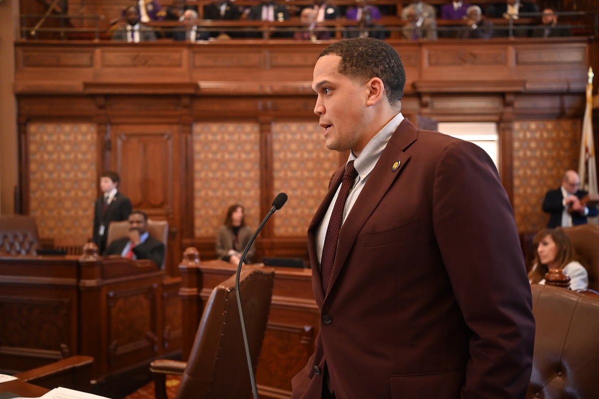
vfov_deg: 35.1
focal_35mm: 38
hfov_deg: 50.7
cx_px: 300
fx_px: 632
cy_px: 200
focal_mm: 38
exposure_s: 1/200
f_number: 3.2
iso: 3200
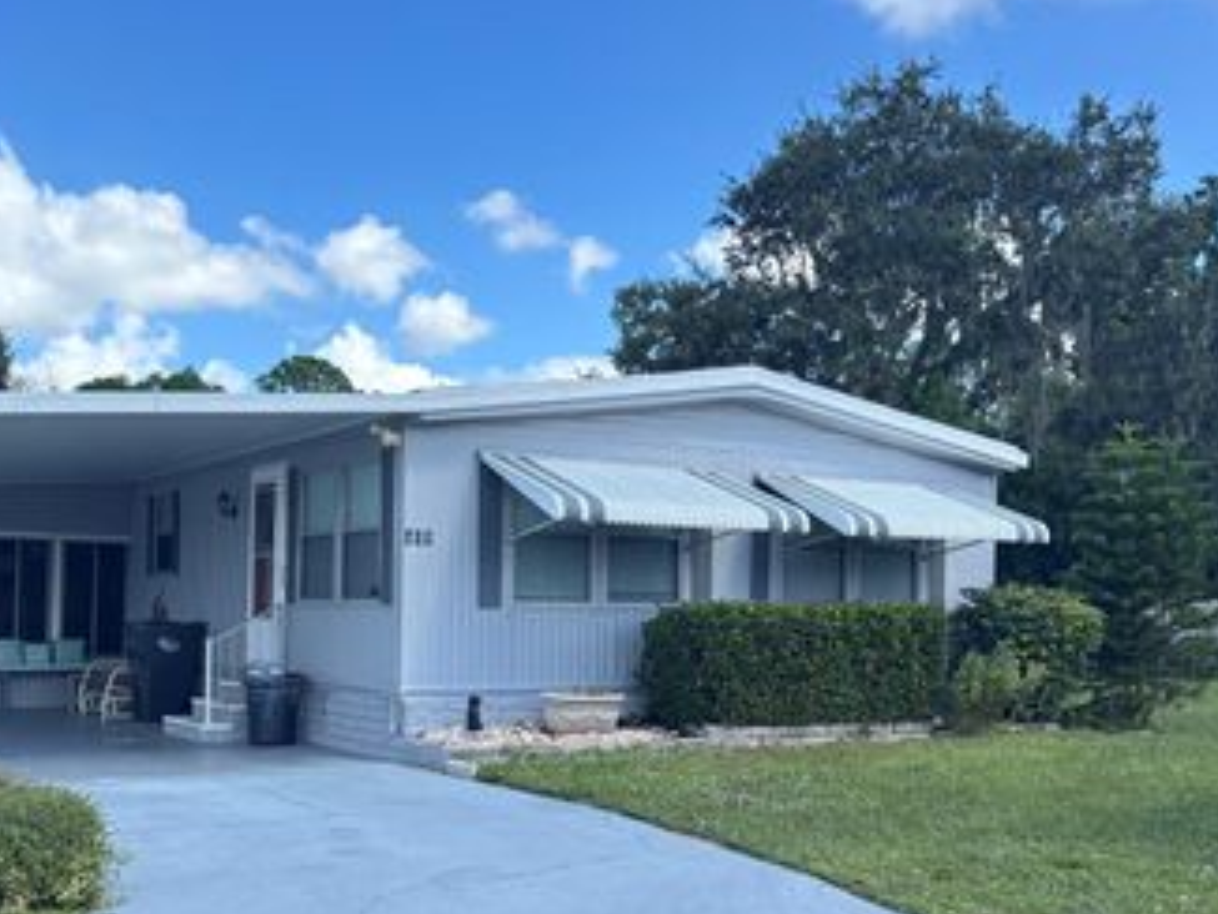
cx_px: 487
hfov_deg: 46.5
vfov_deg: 35.8
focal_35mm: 40
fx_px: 1408
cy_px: 579
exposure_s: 1/1126
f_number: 1.6
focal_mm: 5.96
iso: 50
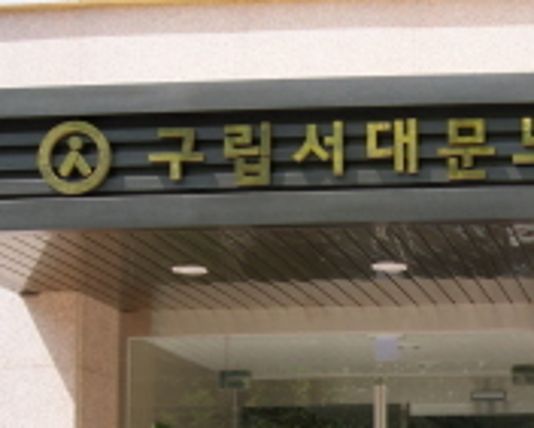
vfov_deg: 15.7
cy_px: 457
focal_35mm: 96
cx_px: 649
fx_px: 1518
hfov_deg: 18.8
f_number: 8
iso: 100
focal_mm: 20
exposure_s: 1/80
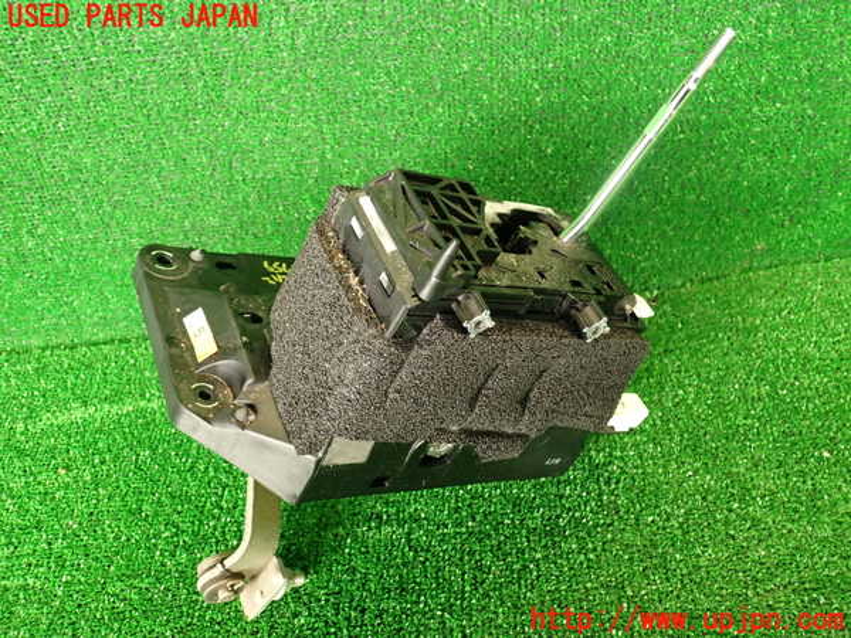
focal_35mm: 32
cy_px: 319
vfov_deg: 44.2
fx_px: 787
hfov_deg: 56.8
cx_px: 426
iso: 320
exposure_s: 1/30
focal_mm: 5.79
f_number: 2.4
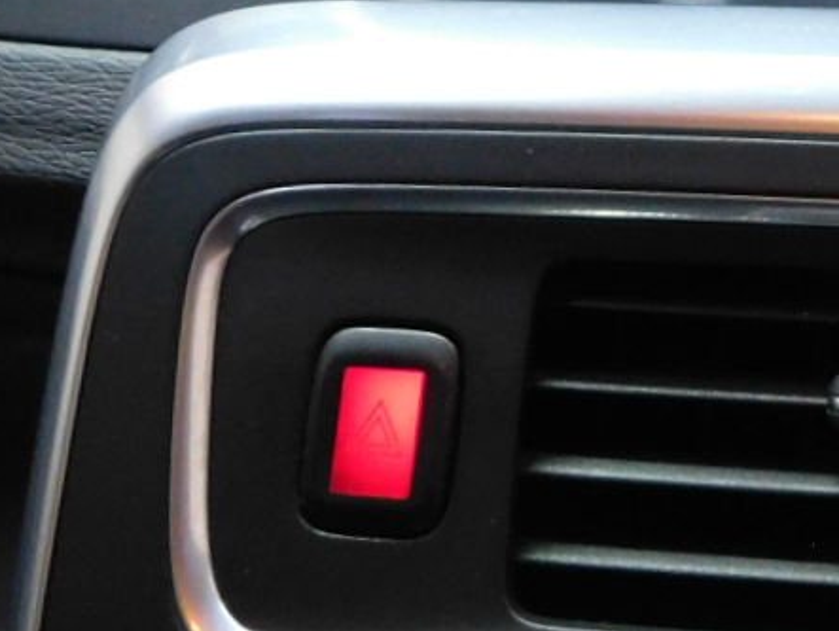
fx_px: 2013
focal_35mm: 83
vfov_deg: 16.7
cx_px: 991
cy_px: -216
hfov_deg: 21.9
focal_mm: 4
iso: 400
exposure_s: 1/15
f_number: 3
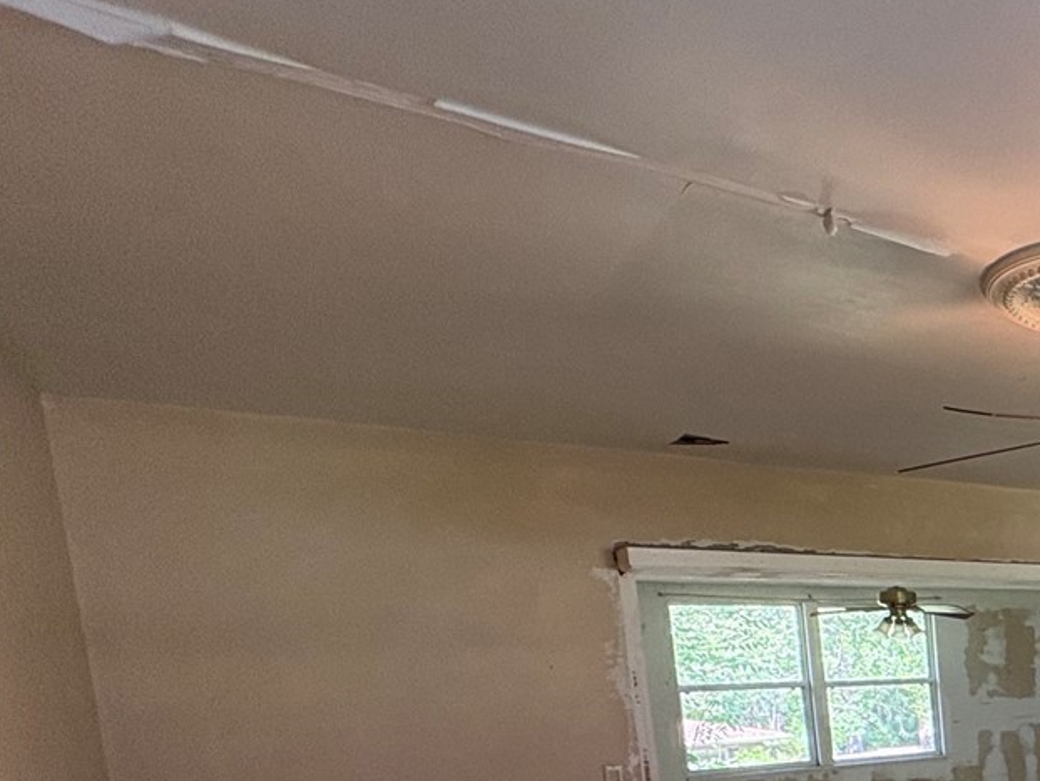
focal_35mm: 36
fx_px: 1082
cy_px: 798
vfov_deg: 35.5
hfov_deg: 35.8
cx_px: 1333
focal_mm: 2.22
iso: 320
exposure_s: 1/120
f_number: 2.2
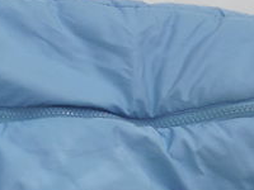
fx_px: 954
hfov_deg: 14.0
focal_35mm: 130
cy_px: 258
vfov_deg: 11.1
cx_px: -156
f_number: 3.5
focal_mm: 4.6
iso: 125
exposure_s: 1/320
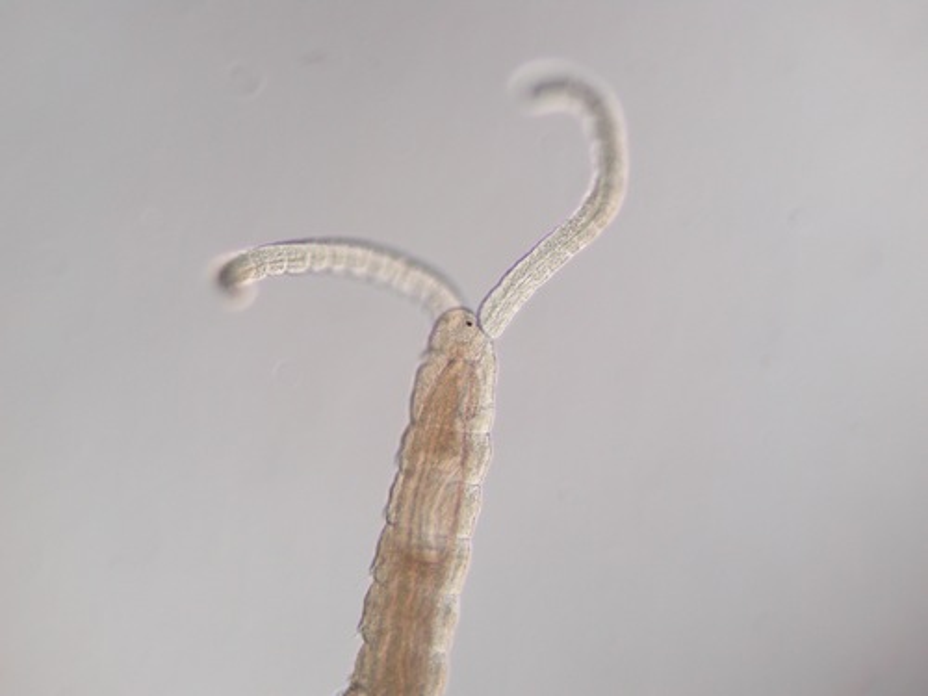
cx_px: 464
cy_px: 348
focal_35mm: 126
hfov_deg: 15.6
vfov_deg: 11.8
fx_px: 3378
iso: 100
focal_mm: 26.3
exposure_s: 1/268
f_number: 5.8
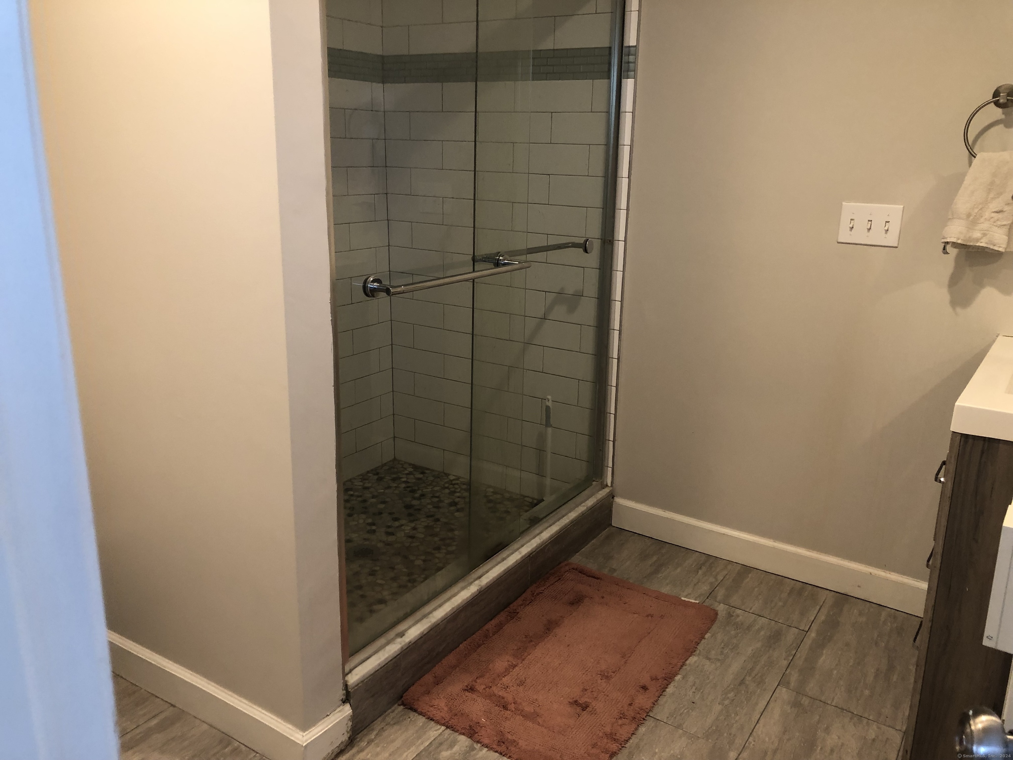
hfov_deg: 63.4
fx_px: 819
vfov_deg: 49.7
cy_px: 380
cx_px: 506
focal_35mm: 28
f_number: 1.8
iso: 40
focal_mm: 3.99
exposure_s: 1/17
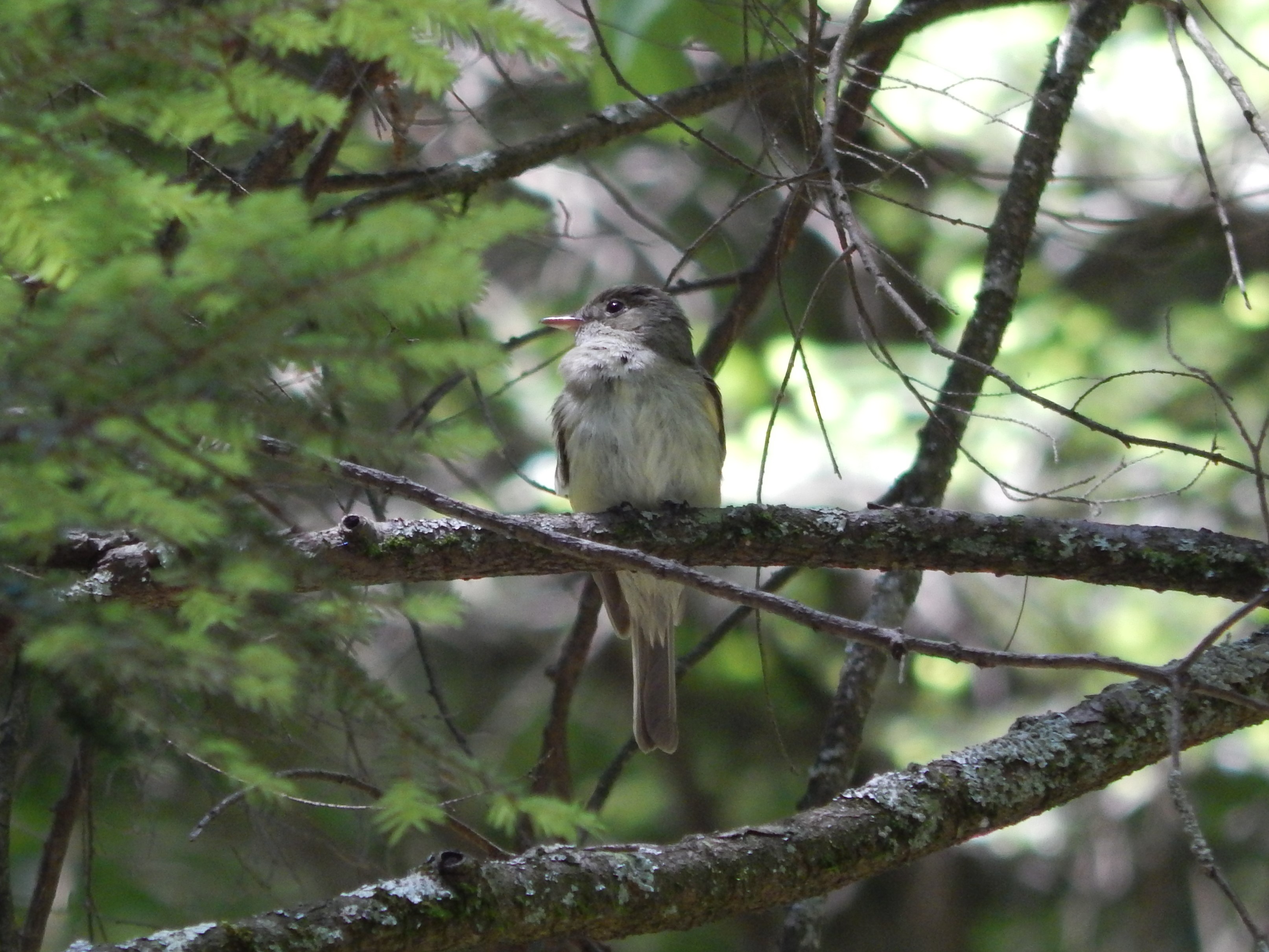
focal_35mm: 675
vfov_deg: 2.2
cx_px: 634
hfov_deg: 2.9
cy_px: 476
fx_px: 24743
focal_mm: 120
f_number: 5.8
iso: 400
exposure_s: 1/80
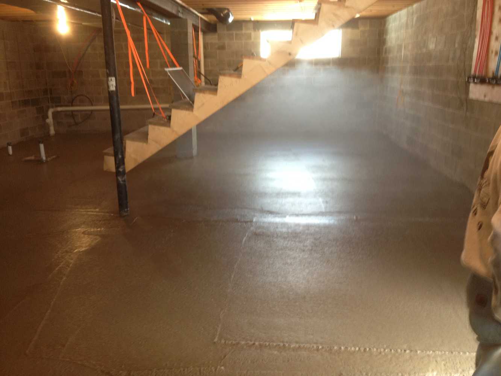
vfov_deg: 40.7
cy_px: 188
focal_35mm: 35
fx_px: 507
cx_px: 250
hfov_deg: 52.6
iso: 100
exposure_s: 1/20
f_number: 2.4
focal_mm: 4.28
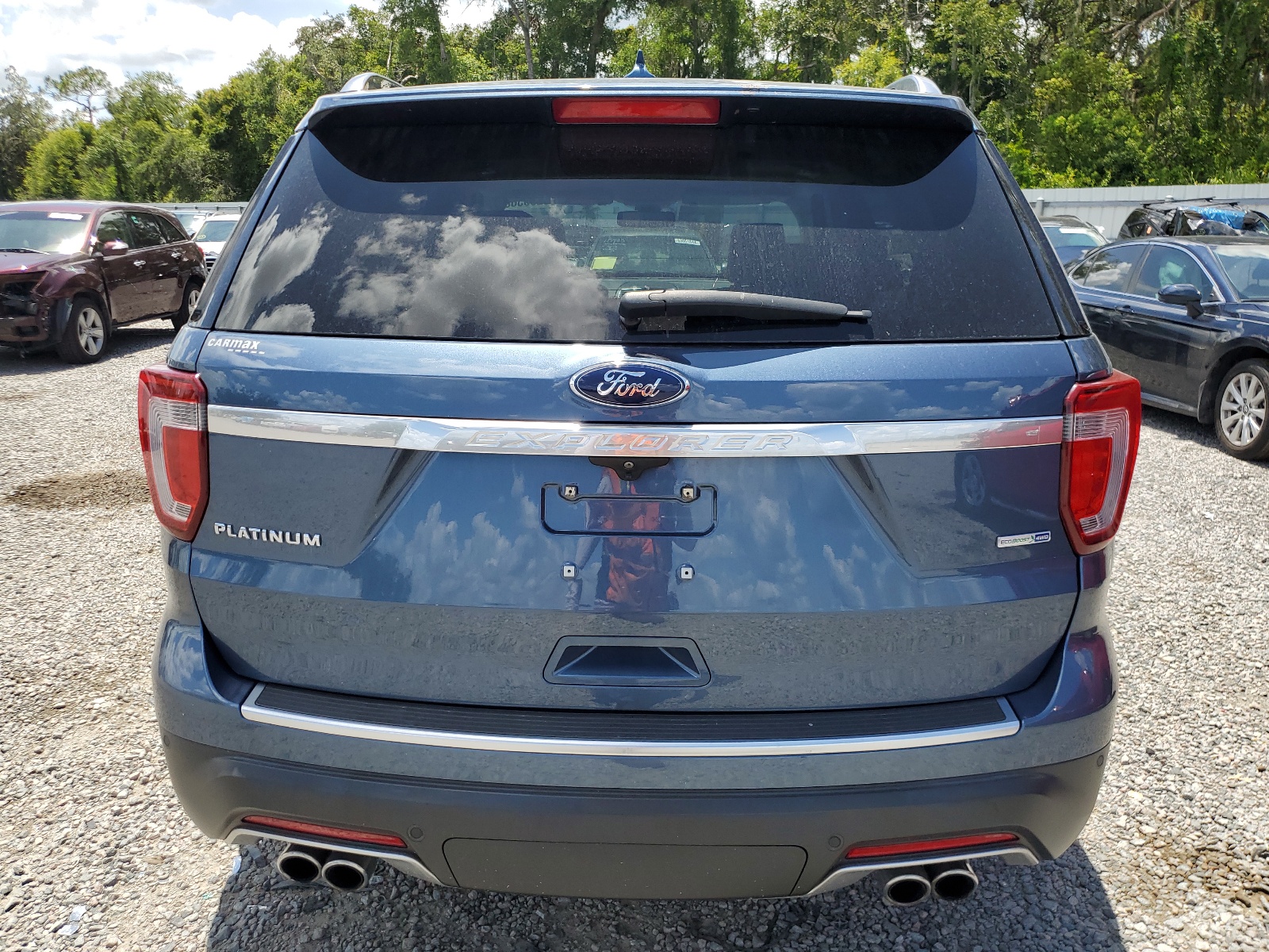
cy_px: 476
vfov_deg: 53.1
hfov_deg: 67.3
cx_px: 634
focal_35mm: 26
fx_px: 953
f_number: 1.5
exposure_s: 1/2000
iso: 50
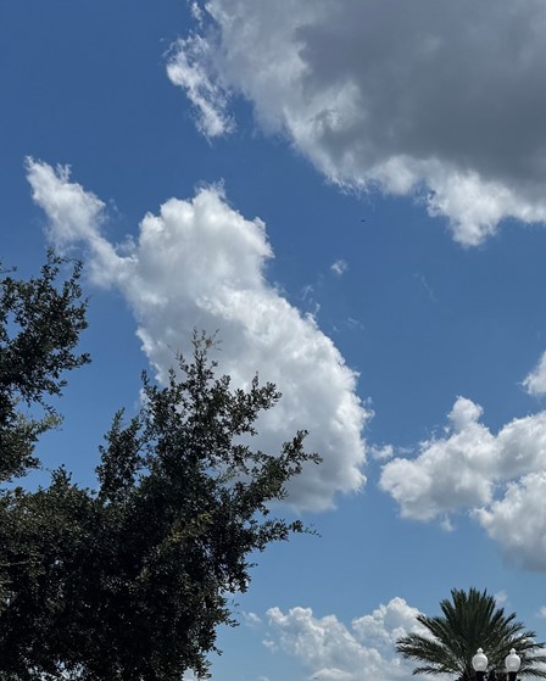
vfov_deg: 26.4
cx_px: 498
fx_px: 1352
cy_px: 722
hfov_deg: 22.3
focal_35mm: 67
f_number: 1.78
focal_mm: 6.76
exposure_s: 1/12346
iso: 80
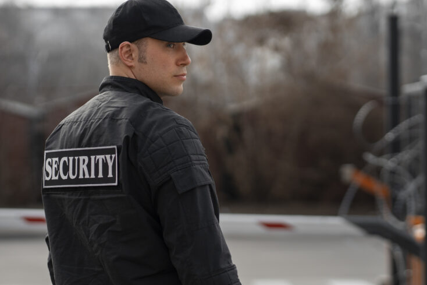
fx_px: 1648
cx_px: 168
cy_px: 203
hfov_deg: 14.8
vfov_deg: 9.9
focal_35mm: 139
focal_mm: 85
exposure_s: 1/3200
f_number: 2.5
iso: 500
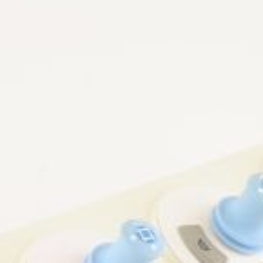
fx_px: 1513
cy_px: 346
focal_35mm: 176
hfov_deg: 9.9
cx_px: 45
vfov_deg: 9.7
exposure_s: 1/125
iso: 1600
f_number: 11
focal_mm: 50
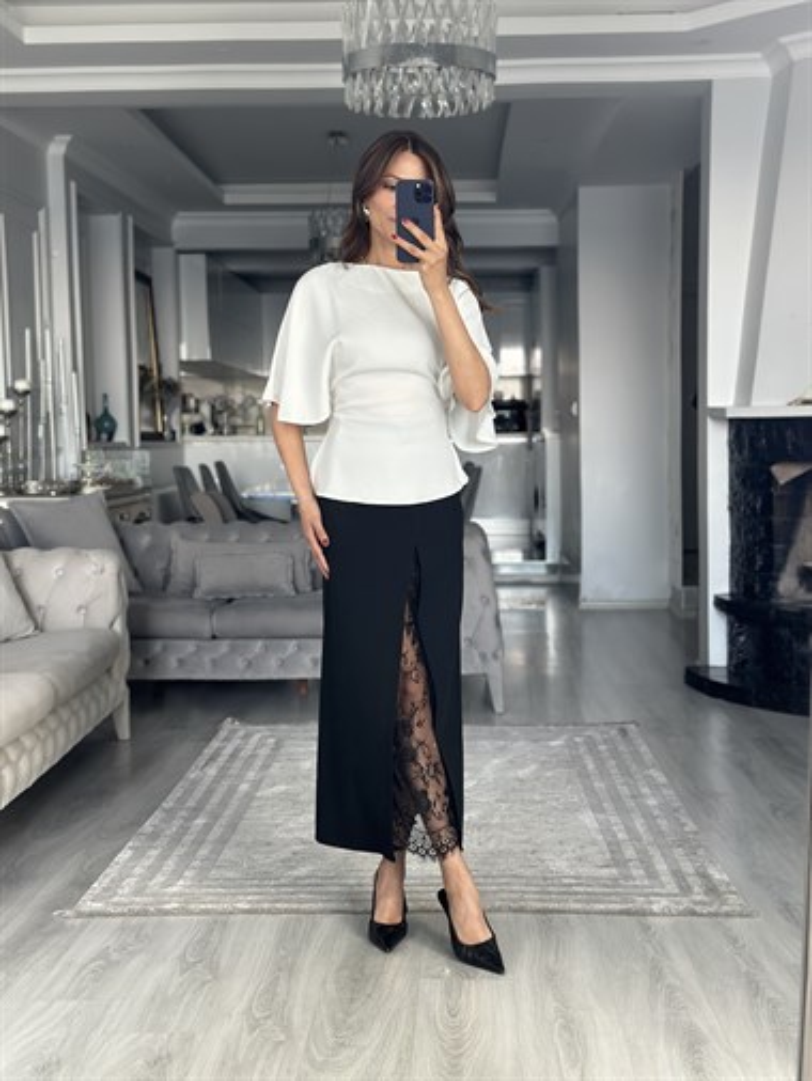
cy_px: 540
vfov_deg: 39.6
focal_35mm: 48
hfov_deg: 30.3
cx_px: 406
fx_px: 1500
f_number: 1.78
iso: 125
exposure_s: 1/97
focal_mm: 6.86
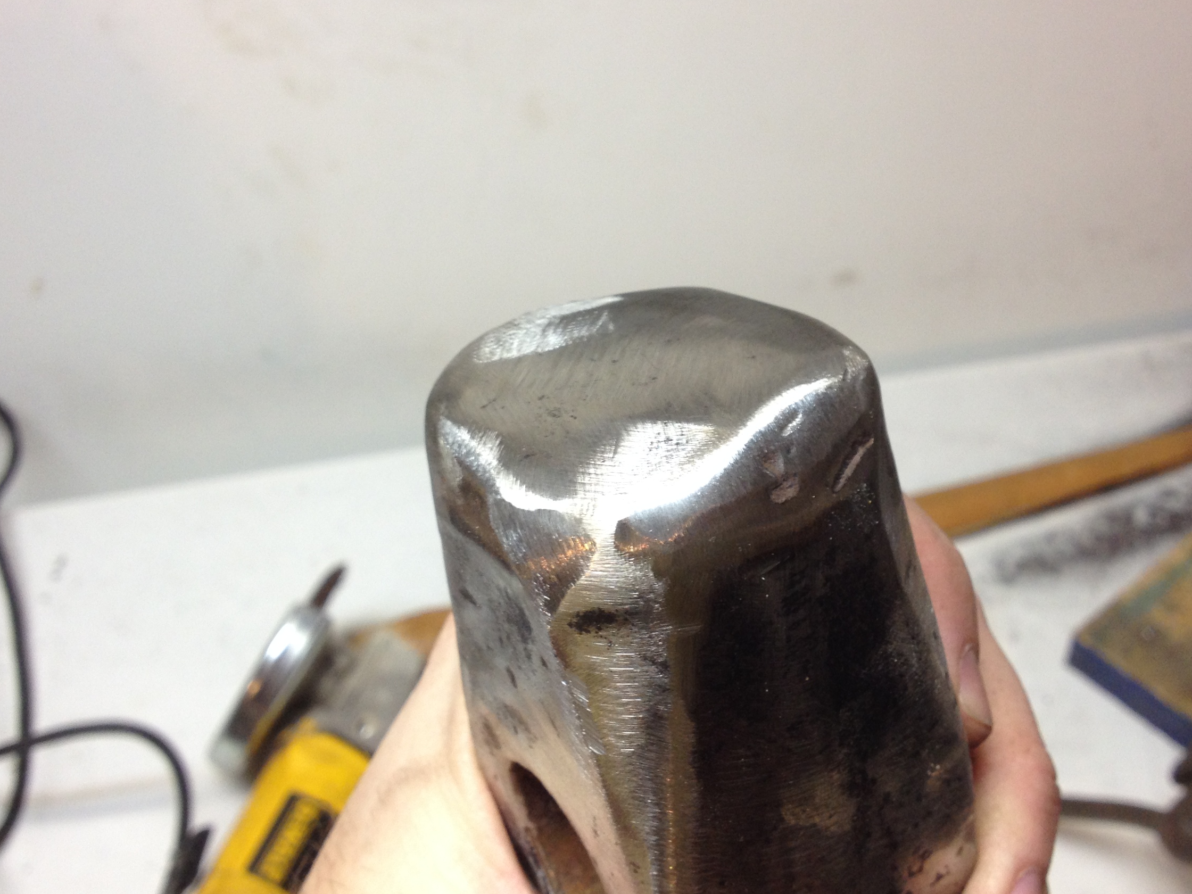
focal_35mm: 51
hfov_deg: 37.5
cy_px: 367
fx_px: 1756
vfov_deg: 28.5
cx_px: 619
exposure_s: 1/20
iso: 80
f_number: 2.4
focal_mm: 4.28
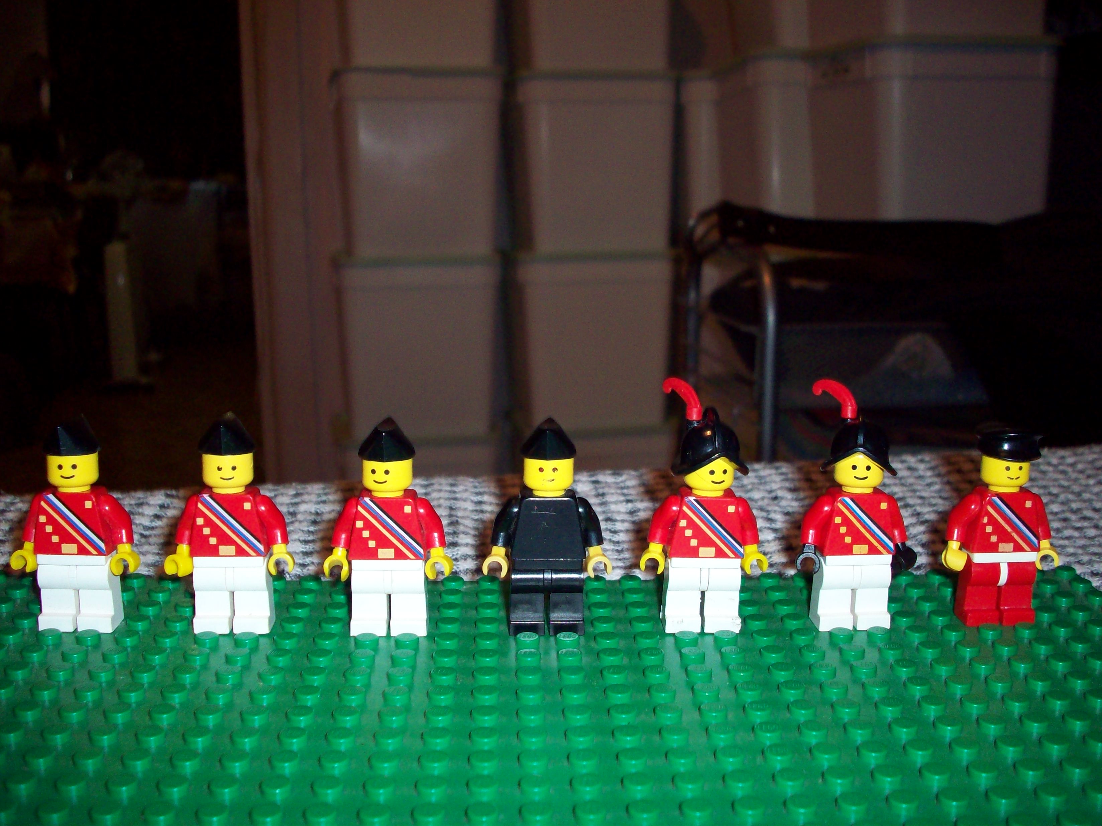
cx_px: 551
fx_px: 1178
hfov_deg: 50.1
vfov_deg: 38.7
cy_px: 413
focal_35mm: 37
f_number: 2.8
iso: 160
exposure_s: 1/45
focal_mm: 6.2
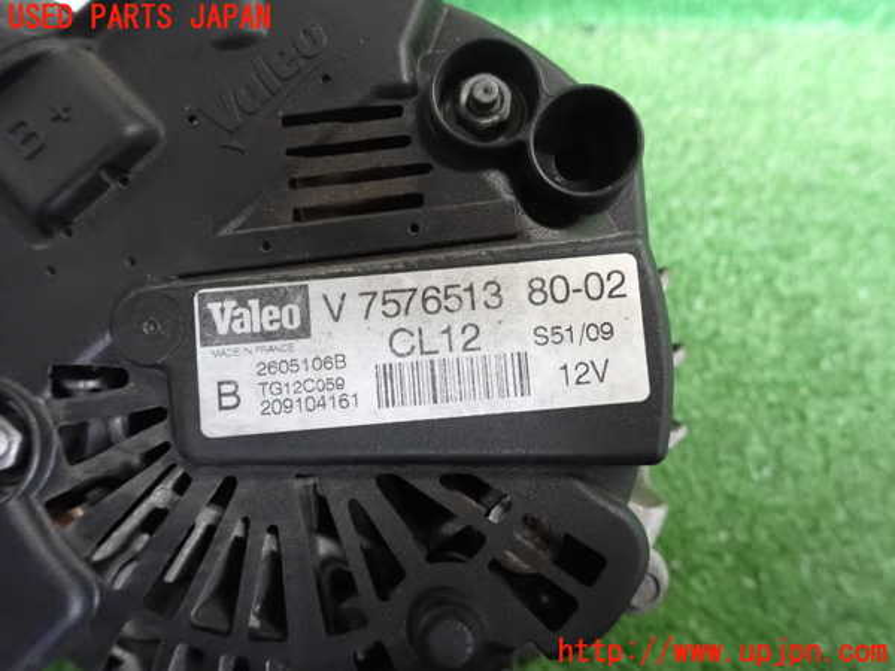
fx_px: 646
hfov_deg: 69.4
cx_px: 448
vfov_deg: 54.9
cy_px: 336
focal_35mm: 25
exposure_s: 1/100
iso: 1600
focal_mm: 4.5
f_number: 2.8
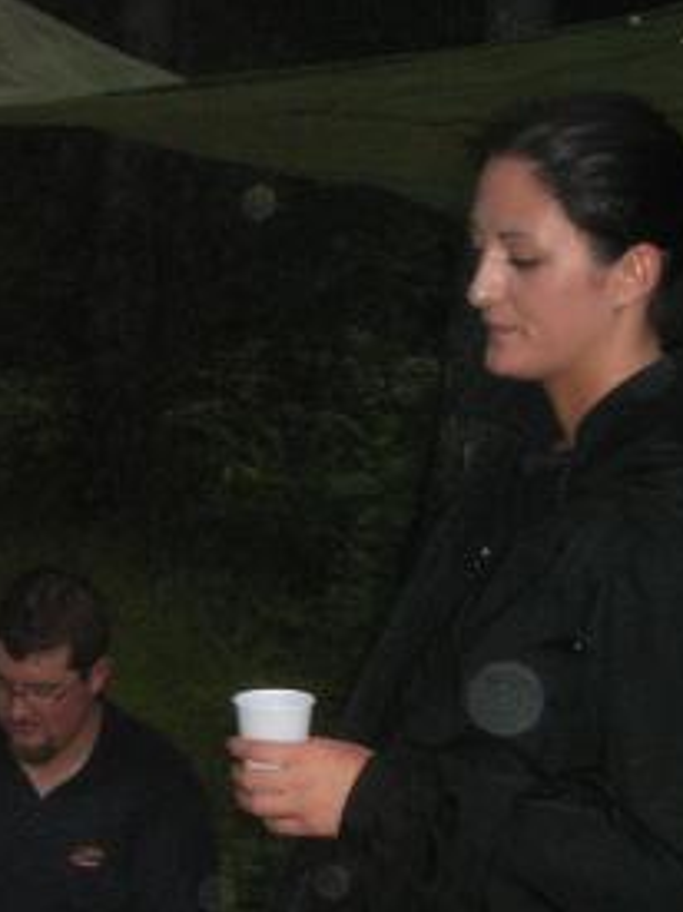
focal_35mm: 107
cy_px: 680
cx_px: -119
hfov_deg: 13.5
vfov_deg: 18.3
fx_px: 2817
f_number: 3.5
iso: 160
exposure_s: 1/40
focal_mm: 9.7
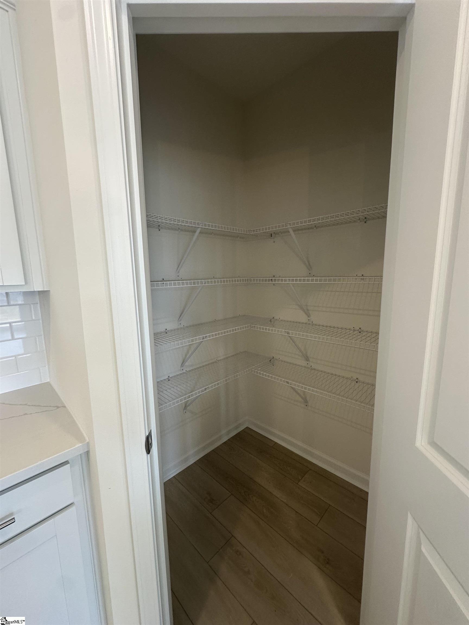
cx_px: 234
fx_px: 253
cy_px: 312
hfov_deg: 85.7
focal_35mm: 14
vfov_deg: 102.1
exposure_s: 1/120
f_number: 2.2
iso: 160
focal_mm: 2.22
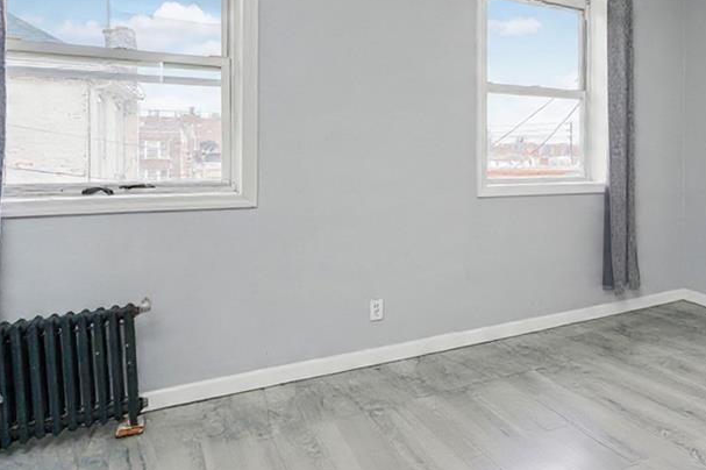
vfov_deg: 46.9
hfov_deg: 61.3
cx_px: 575
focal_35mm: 27
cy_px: 147
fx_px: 529
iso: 50
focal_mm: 16
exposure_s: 1/60
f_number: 5.6
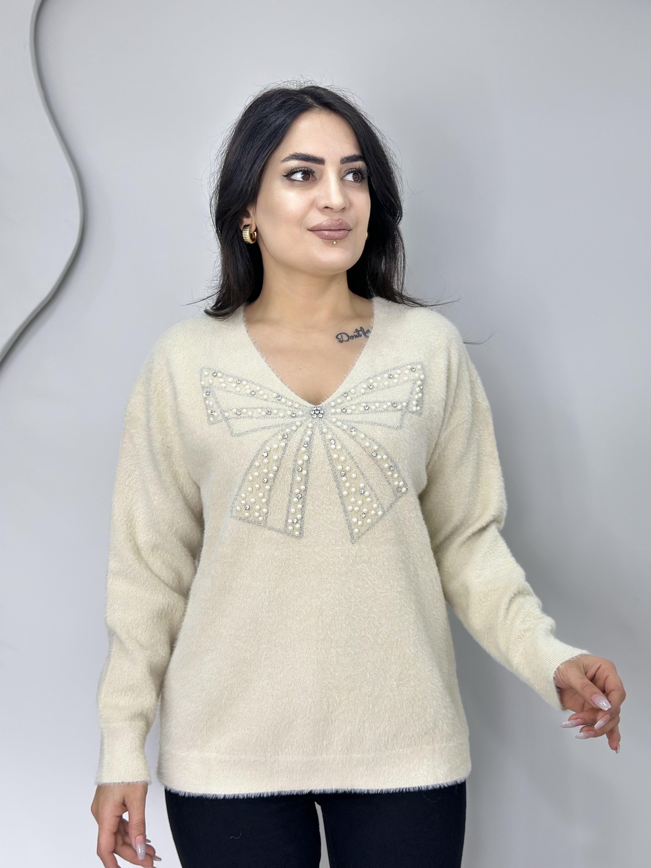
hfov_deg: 30.3
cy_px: 434
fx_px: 1204
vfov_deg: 39.7
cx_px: 326
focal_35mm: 48
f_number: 1.78
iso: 125
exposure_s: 1/50
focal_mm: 6.86
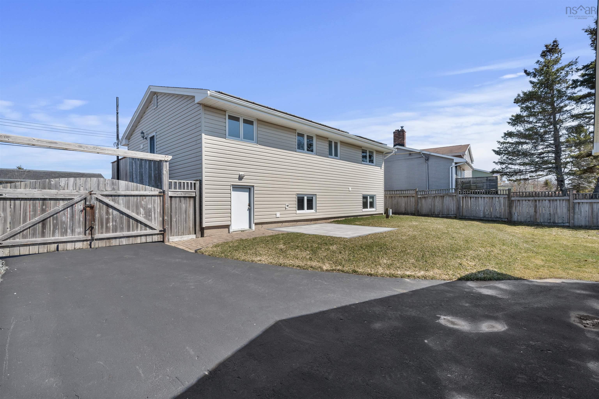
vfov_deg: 73.7
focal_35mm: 16
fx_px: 266
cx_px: 300
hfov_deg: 96.7
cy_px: 200
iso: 400
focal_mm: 16
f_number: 8
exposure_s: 1/400
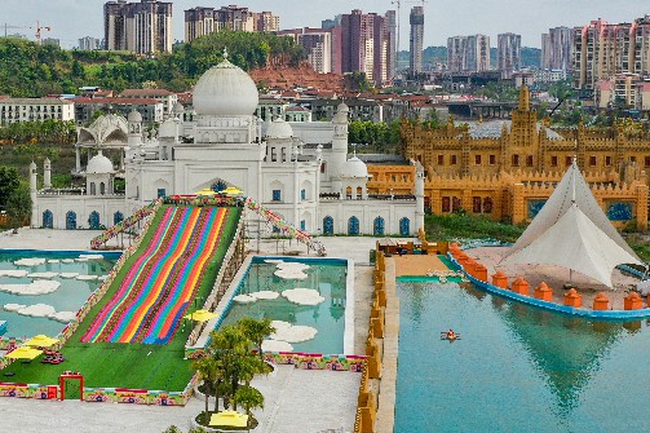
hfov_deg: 34.6
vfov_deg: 23.7
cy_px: 182
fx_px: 1029
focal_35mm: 57
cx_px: 202
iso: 100
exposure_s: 1/640
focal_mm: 10.26
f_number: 6.3
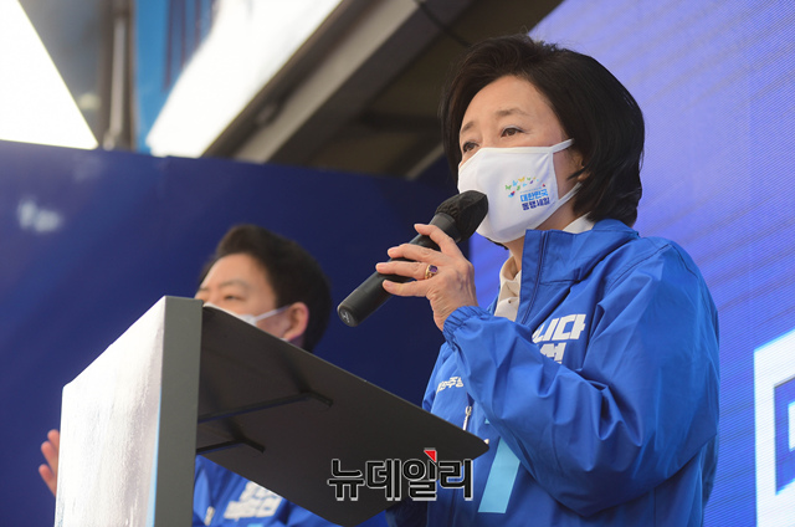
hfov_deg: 14.7
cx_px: 398
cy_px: 264
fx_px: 3085
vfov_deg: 9.8
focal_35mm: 140
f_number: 5
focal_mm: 140
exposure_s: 1/250
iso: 320
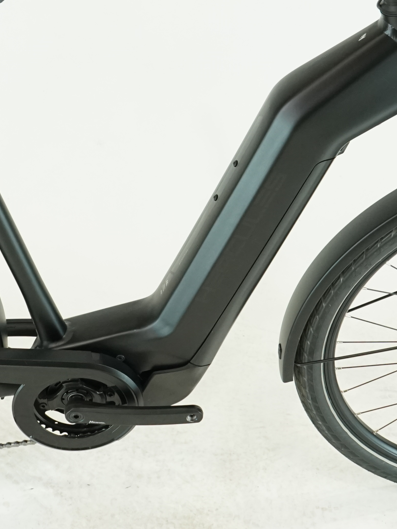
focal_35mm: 78
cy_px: 101
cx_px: 142
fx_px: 1193
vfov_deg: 24.6
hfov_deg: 18.9
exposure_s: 1/200
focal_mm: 28
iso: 1600
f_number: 5.6
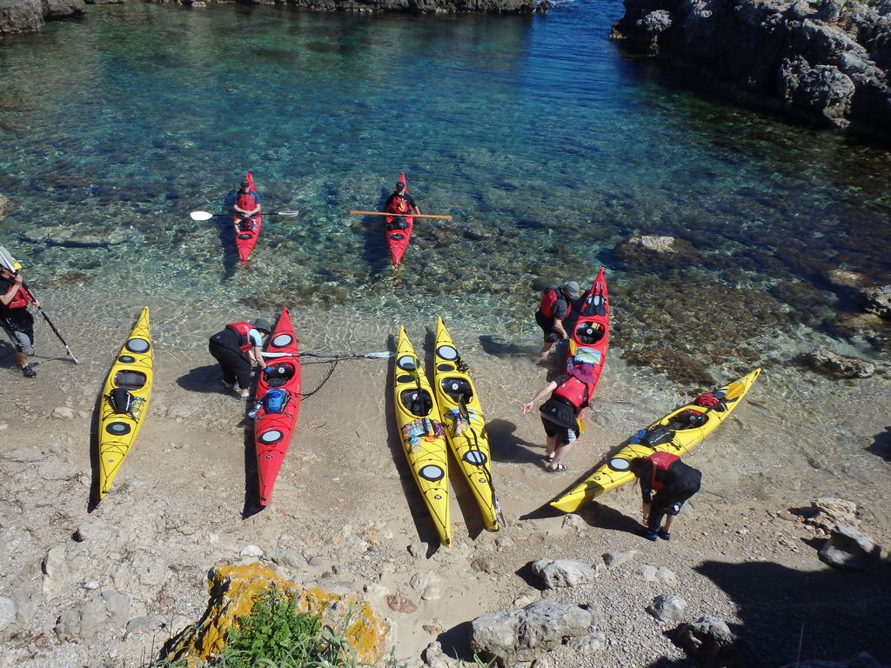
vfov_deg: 49.7
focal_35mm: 28
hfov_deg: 63.4
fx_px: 721
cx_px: 446
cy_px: 334
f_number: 11
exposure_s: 1/160
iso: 125
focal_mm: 5
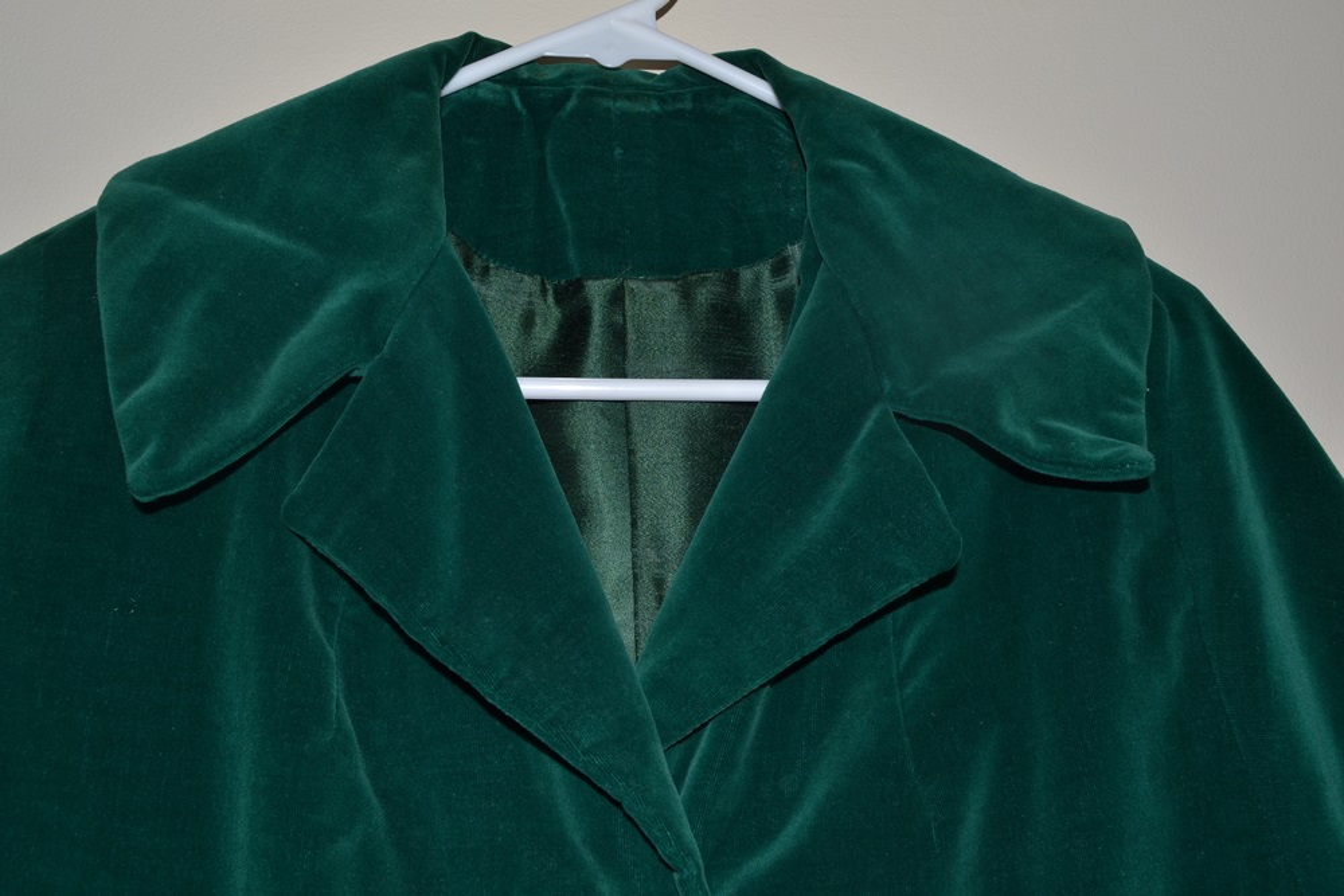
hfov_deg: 53.1
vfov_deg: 36.9
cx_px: 672
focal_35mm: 36
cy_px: 448
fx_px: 1344
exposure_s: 1/60
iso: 100
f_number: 8
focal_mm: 24
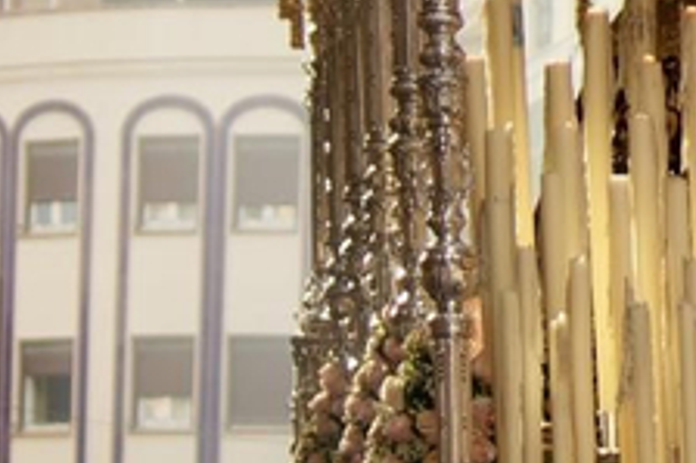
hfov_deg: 7.6
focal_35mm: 250
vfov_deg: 5.4
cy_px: 886
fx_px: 4830
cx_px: 1805
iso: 100
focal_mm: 35
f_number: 1.4
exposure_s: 1/2500
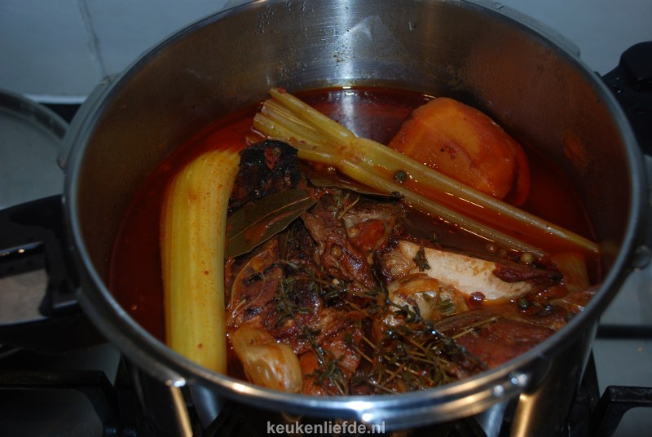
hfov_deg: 35.0
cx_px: 326
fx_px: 1034
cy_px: 218
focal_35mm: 57
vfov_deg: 23.9
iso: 160
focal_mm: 38
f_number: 4.5
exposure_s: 1/60
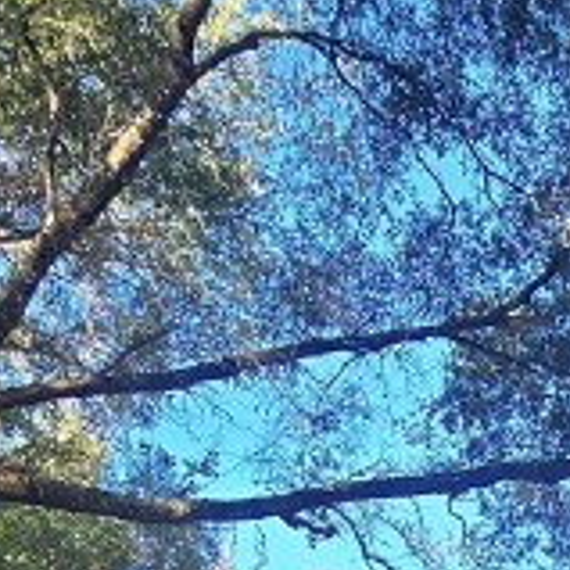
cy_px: 1187
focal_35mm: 74
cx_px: 842
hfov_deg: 20.2
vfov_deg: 16.6
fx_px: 1379
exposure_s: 1/252
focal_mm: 2.2
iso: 50
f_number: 2.2
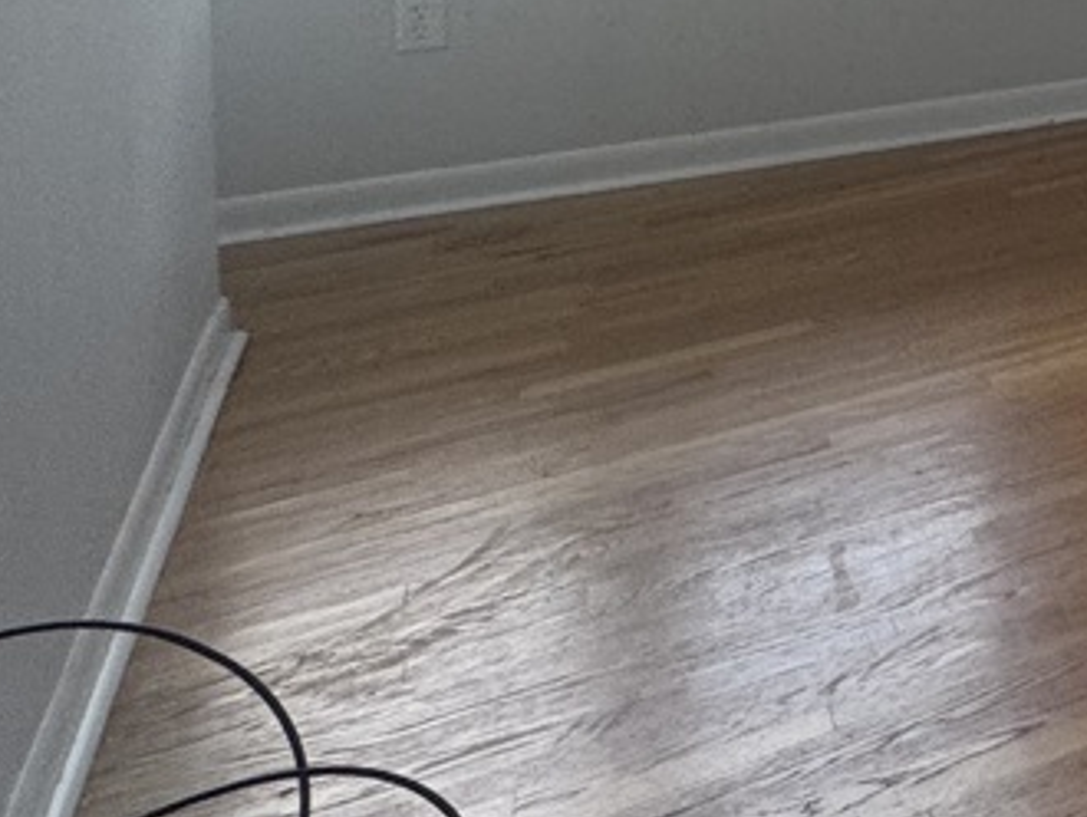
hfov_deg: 18.2
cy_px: -461
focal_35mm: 61
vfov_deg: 20.2
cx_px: 2266
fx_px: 1917
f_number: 2.2
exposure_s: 1/120
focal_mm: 2.22
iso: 50
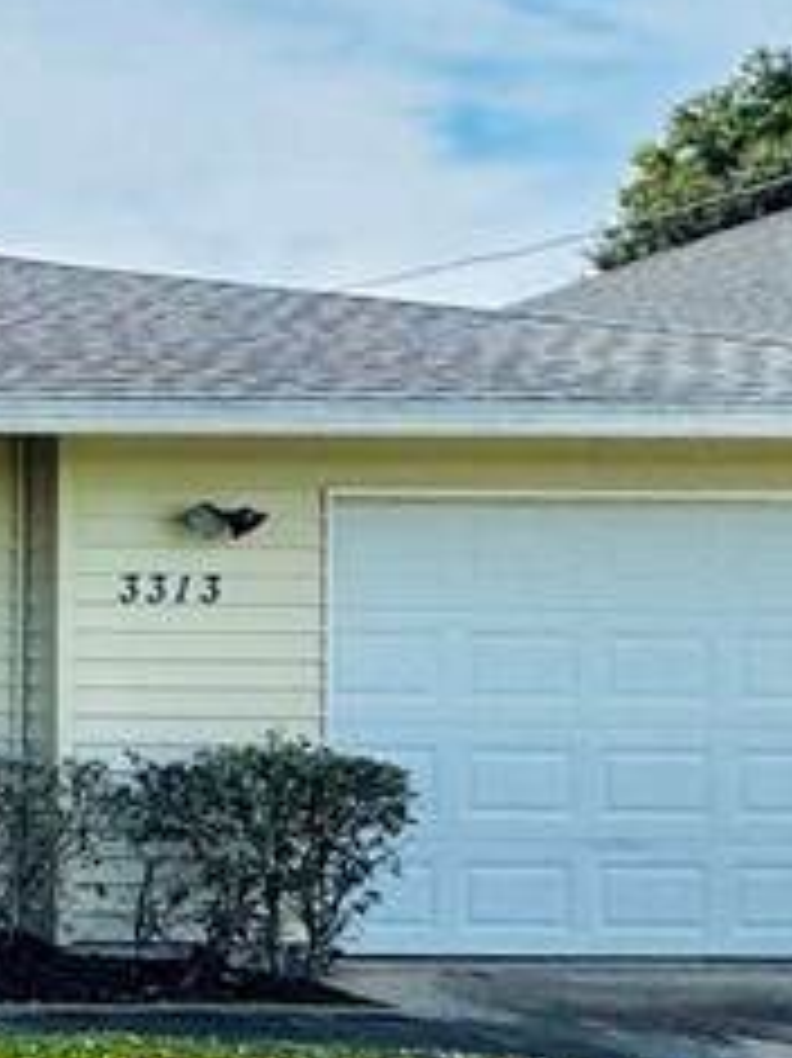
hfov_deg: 14.8
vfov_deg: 31.7
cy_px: 549
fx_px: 1863
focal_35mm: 61
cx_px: -1112
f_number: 2.2
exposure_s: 1/3906
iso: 50
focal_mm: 2.22
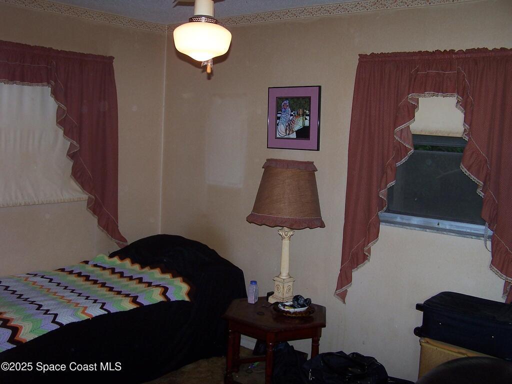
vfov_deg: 37.7
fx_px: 562
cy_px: 192
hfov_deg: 49.0
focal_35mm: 38
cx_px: 256
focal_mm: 6.3
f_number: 2.8
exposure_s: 1/60
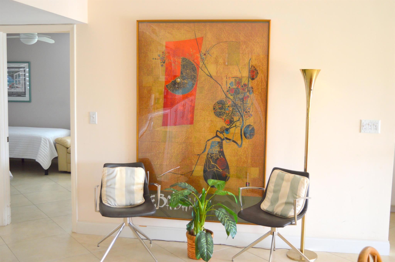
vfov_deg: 32.9
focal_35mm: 40
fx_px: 444
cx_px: 198
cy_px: 131
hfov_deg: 48.0
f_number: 4
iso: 400
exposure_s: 1/40
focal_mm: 27
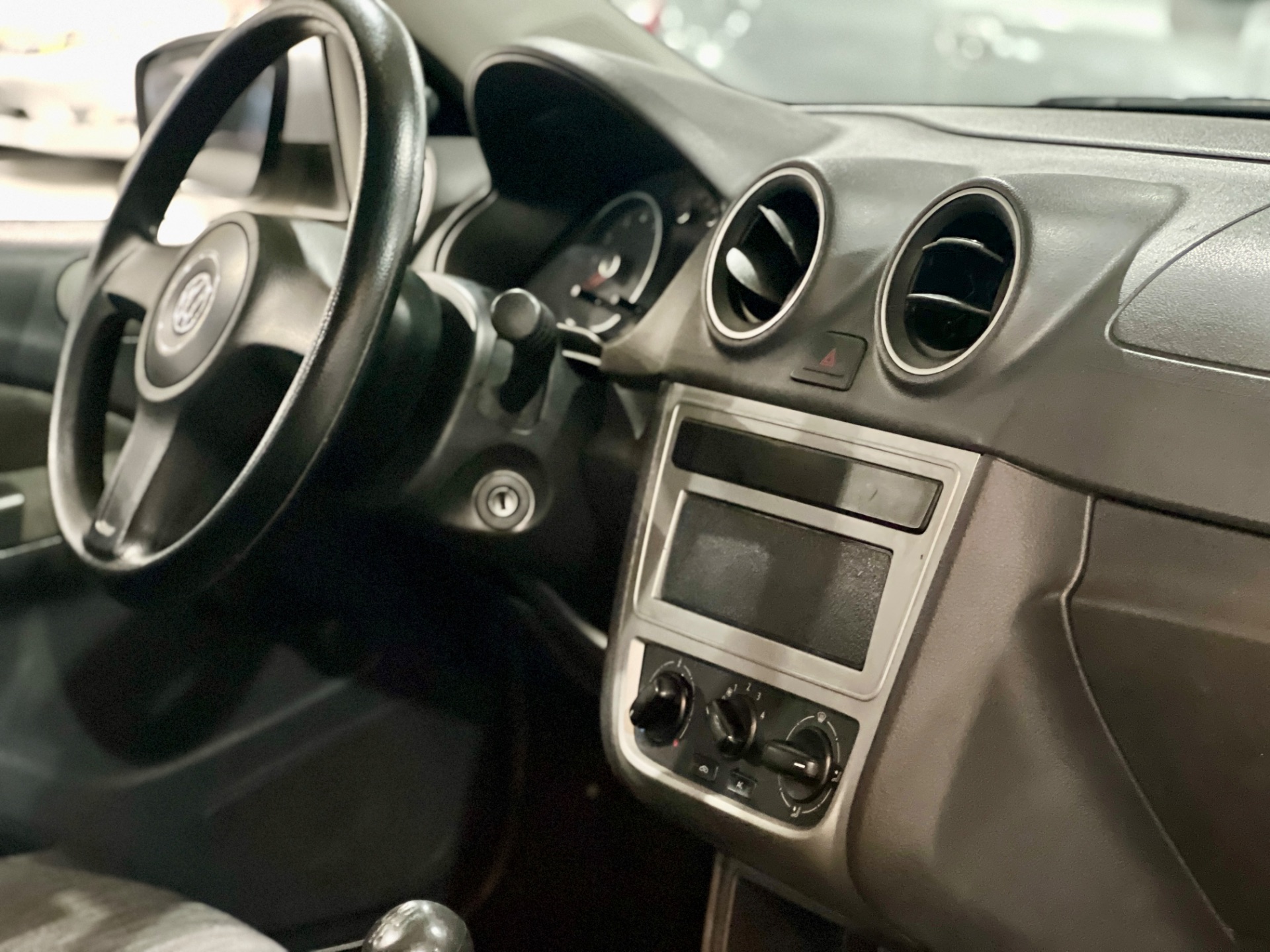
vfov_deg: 19.1
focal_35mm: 77
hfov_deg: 25.3
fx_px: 2825
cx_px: 635
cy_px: 476
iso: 1000
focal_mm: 9
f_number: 2.8
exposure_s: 1/15
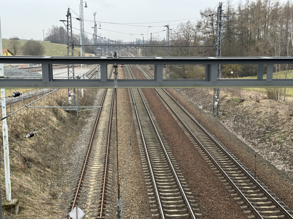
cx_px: 146
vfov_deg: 30.3
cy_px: 110
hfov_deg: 39.7
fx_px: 406
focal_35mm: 48
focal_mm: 6.86
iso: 64
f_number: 1.78
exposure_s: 1/340
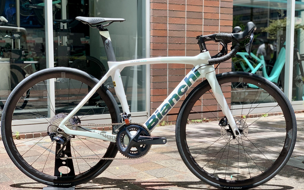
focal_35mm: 56
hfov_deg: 36.3
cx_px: 150
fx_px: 464
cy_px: 112
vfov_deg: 23.1
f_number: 2.4
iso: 16
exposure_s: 1/564
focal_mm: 6
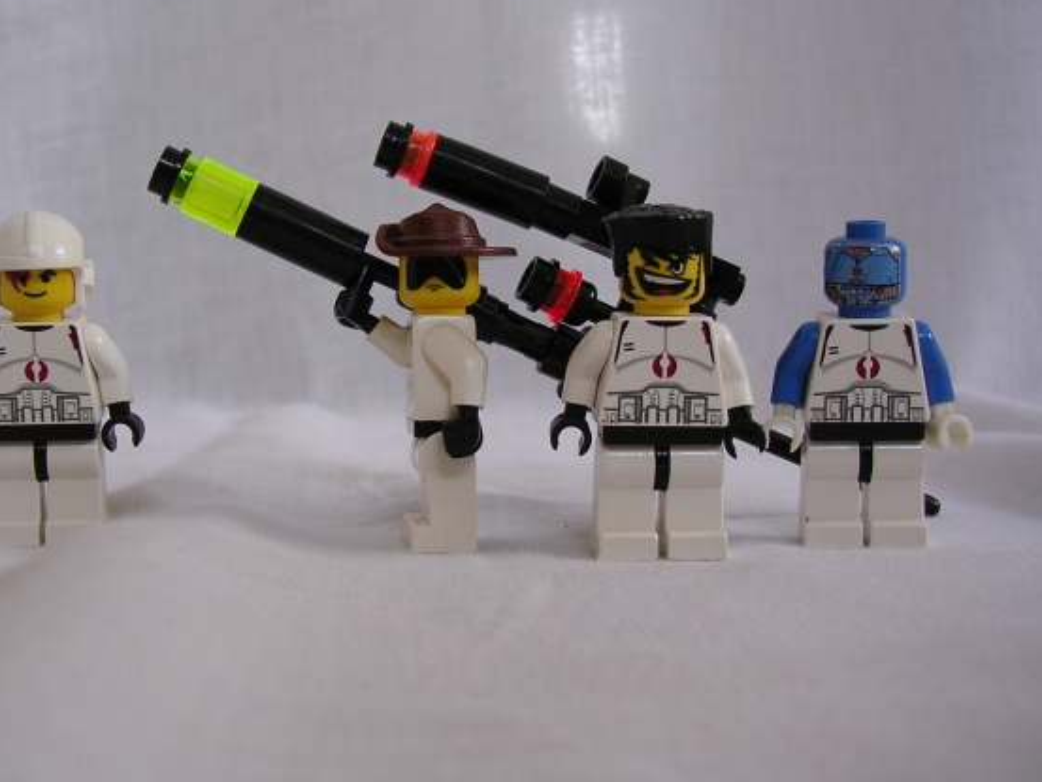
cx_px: 448
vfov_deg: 32.8
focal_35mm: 44
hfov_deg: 42.8
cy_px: 332
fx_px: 1325
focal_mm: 5.8
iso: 100
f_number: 2.8
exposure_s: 1/43.9
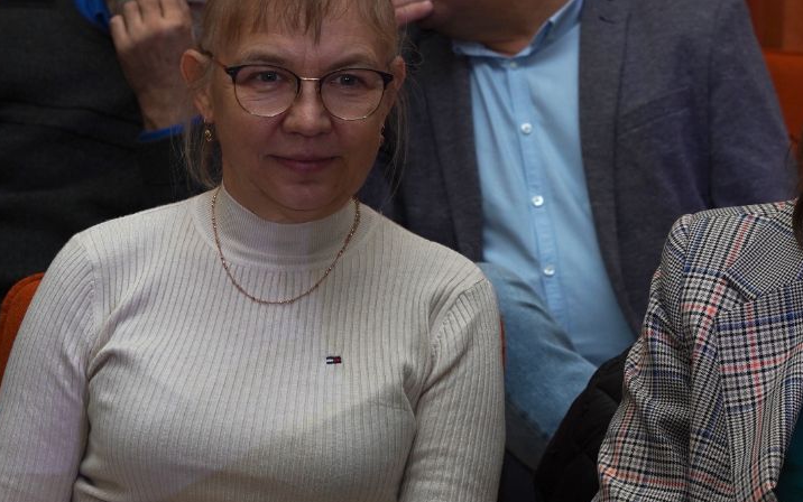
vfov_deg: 8.2
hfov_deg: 13.0
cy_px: 198
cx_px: 486
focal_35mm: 161
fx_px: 3524
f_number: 6.3
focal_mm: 87
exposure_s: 1/160
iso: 640
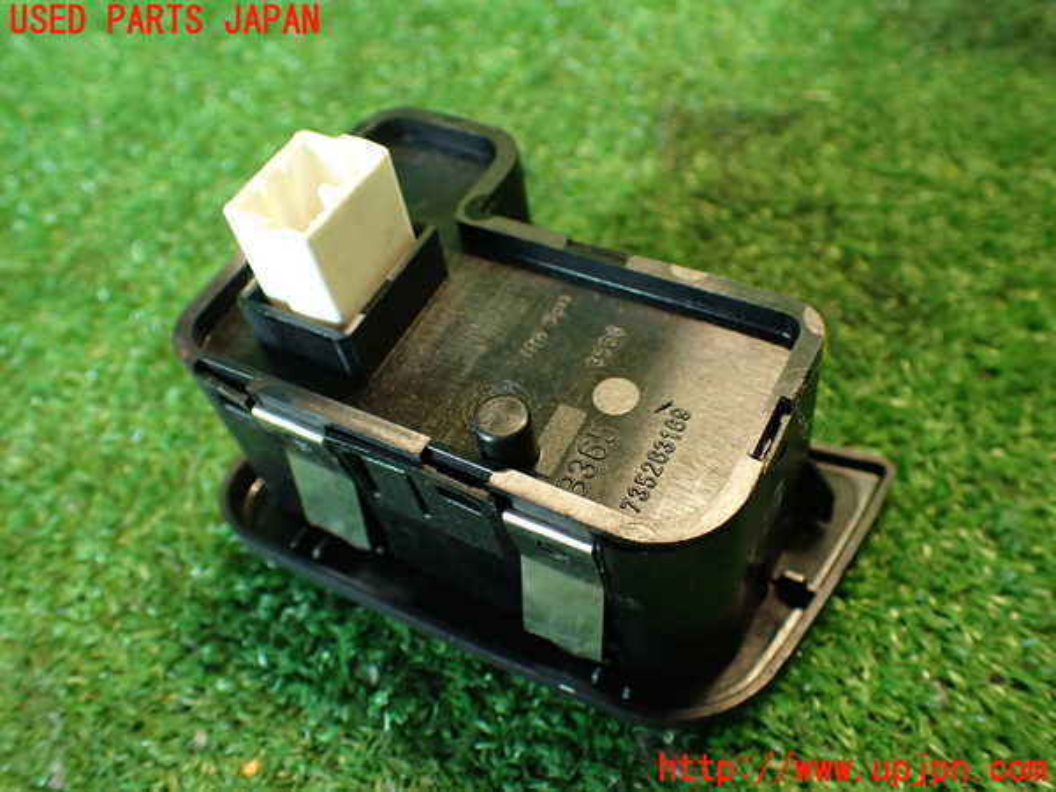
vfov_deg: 44.2
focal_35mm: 32
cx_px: 528
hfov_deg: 56.8
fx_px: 976
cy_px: 396
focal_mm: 5.79
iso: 400
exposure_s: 1/30
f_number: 2.4
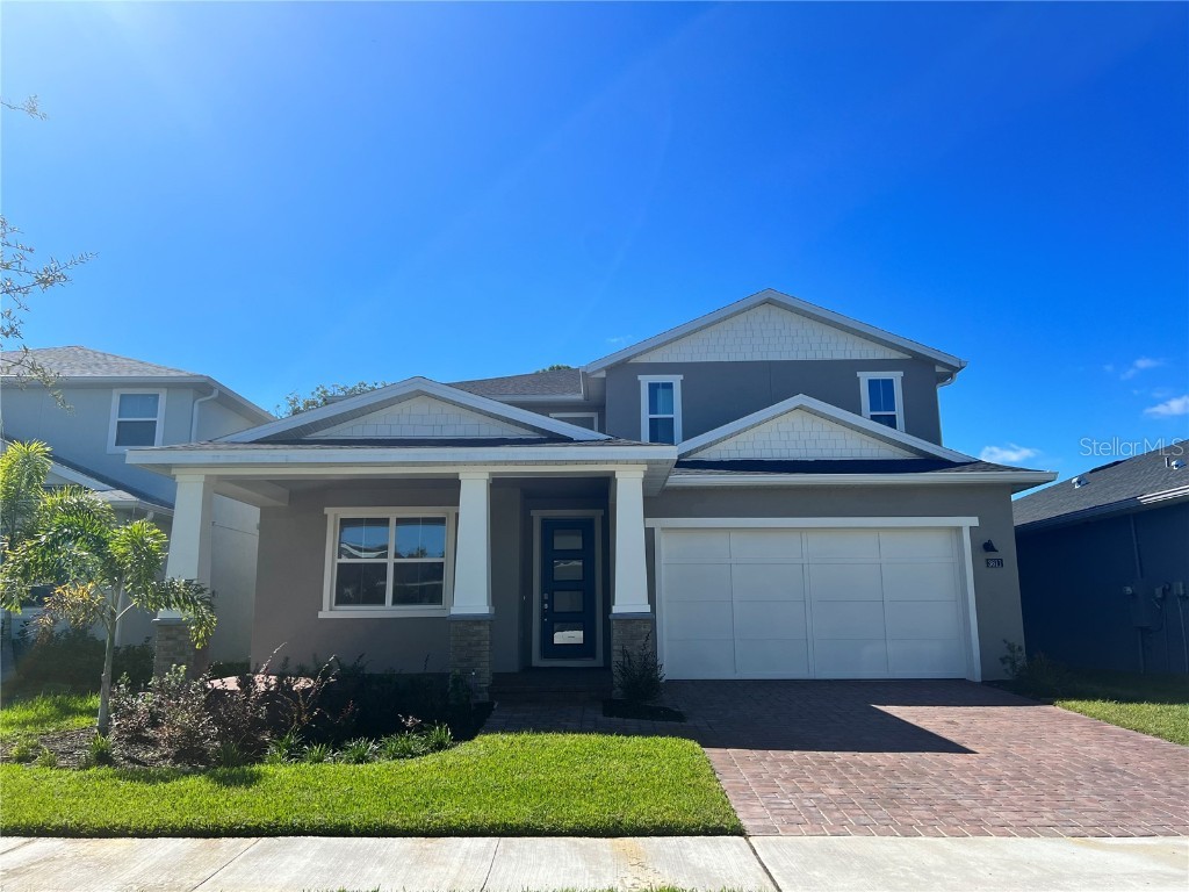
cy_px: 446
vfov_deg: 53.1
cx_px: 594
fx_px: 893
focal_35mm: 26
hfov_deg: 67.3
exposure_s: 1/4115
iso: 50
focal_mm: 5.7
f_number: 1.5
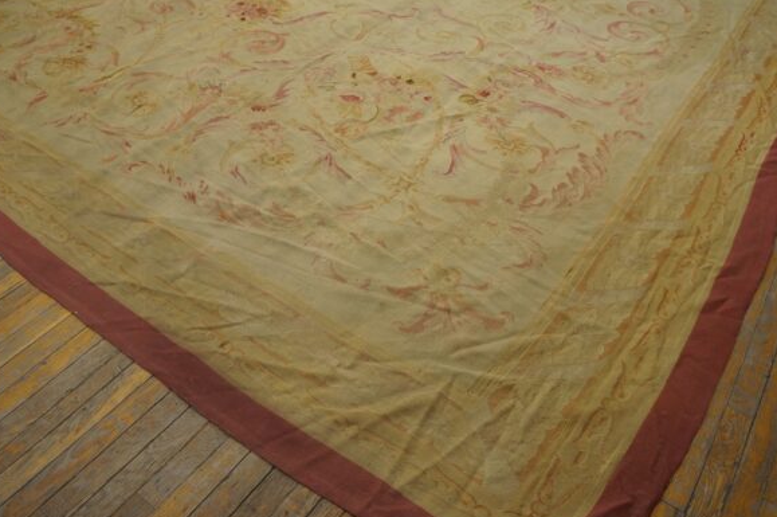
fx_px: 604
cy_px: 257
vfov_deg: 46.3
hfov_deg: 65.5
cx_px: 385
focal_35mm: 28
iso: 640
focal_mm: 18
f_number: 4
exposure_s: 1/60
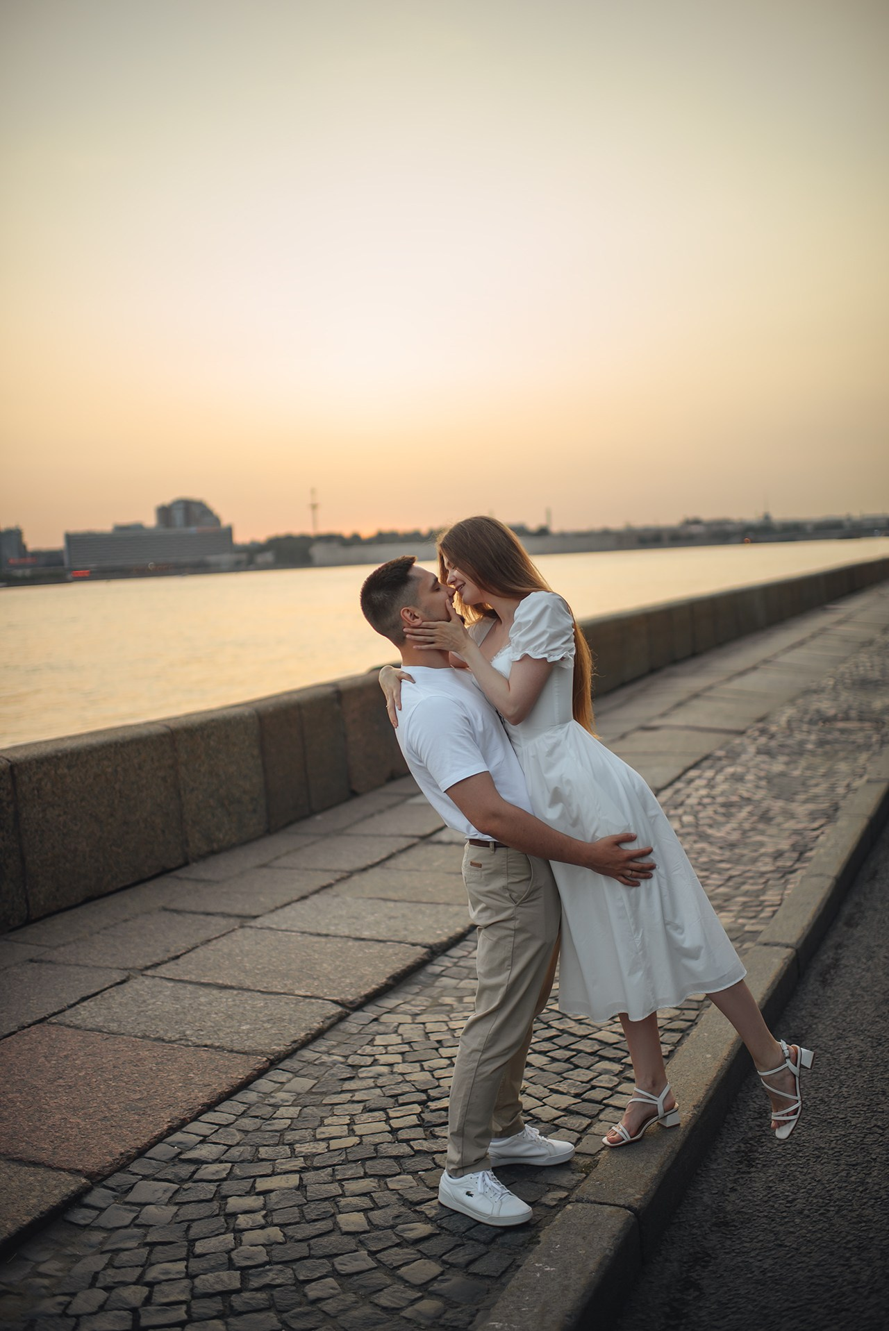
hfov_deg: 37.9
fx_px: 1295
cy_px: 666
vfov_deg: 54.4
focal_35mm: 35
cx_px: 444
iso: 100
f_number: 1.4
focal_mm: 35
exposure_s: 1/250
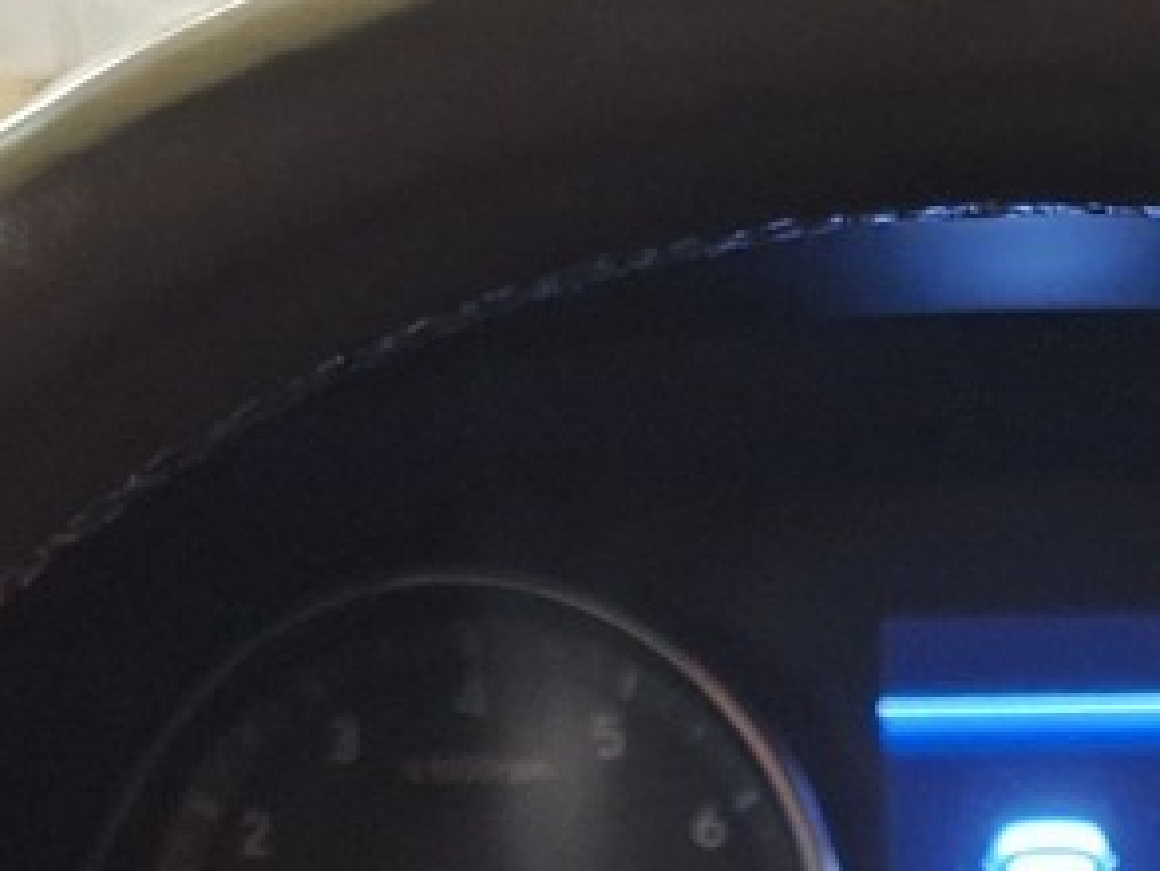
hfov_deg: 17.1
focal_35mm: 113
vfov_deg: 11.7
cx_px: 1069
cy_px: 1758
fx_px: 3788
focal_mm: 5.54
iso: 640
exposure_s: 1/20
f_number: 1.8
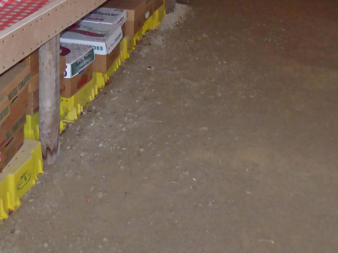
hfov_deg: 36.2
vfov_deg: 23.9
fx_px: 517
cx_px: 161
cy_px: -82
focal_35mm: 53
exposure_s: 1/60
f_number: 2.8
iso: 500
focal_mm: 3.58
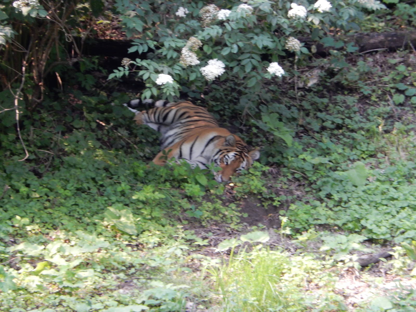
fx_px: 5047
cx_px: 208
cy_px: 156
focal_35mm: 420
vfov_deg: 3.5
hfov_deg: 4.7
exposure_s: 1/60
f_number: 6.2
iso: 400
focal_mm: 75.4
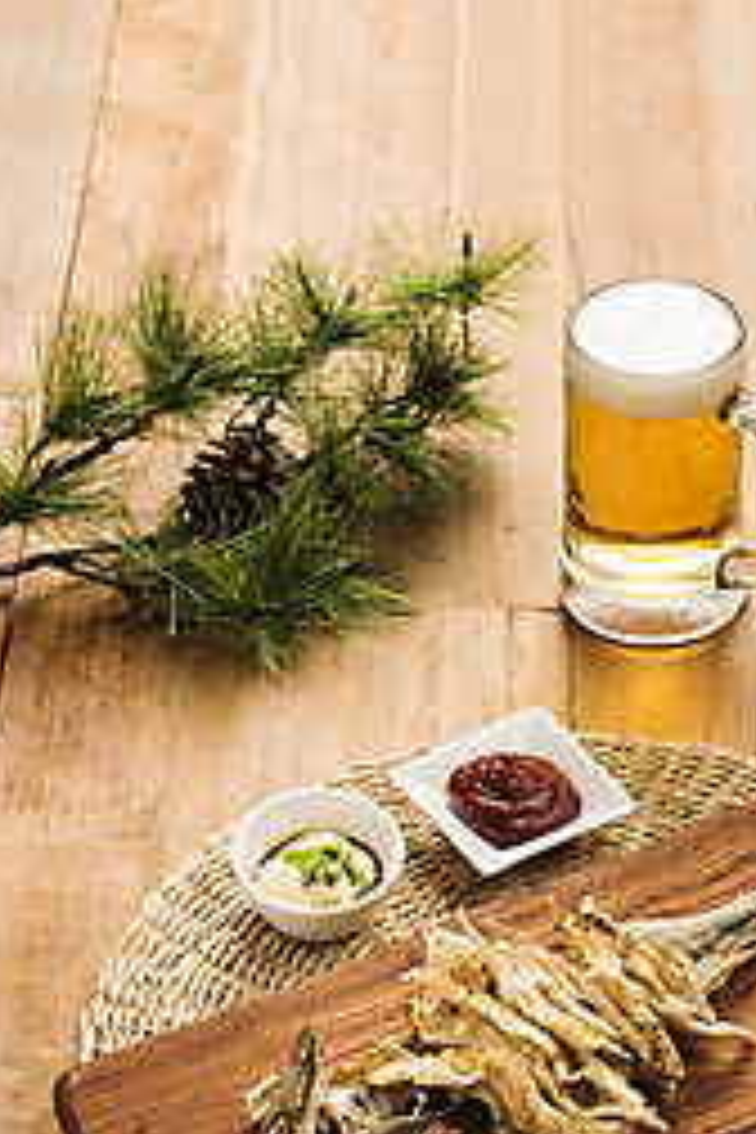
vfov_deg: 19.6
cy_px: 886
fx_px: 3244
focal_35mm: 103
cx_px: 578
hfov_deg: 13.2
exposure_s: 1/125
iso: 100
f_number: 10
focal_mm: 65
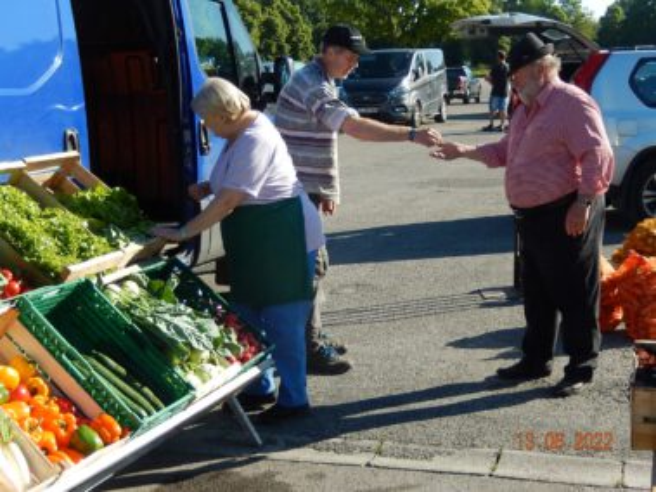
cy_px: 246
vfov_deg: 25.2
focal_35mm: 58
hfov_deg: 33.2
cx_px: 328
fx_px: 1099
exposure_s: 1/400
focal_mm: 10.4
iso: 125
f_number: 4.6
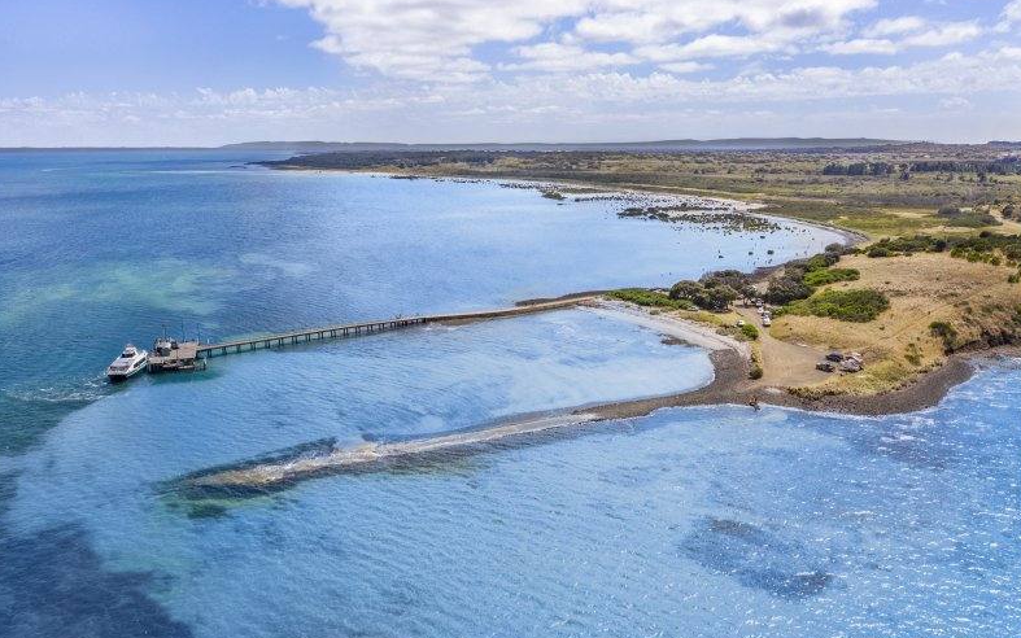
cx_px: 514
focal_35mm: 29
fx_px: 807
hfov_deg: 64.6
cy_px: 338
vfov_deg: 43.1
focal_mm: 10.3
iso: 100
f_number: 6.3
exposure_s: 1/500
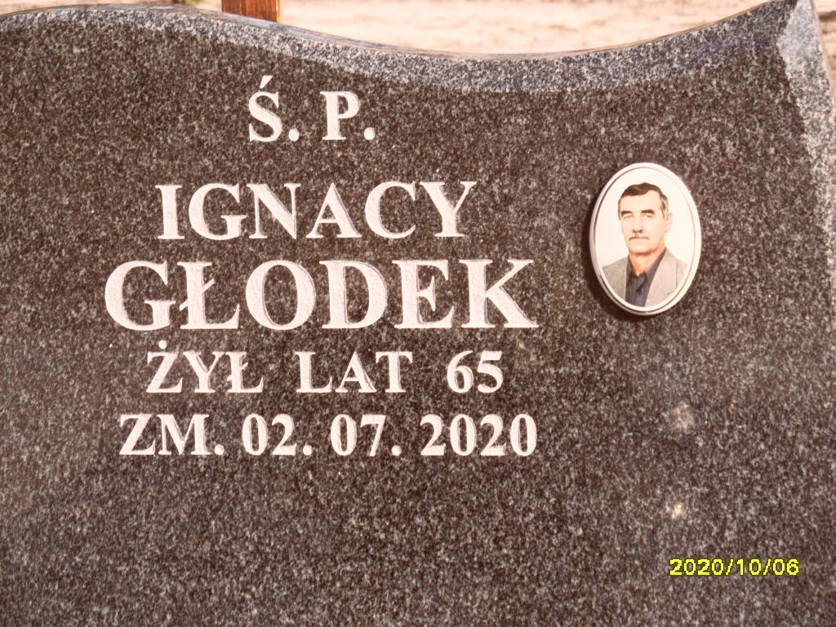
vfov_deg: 9.9
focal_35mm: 150
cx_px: 418
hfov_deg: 13.2
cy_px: 314
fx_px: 3623
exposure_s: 1/250
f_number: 4.4
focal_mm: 24.6
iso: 80
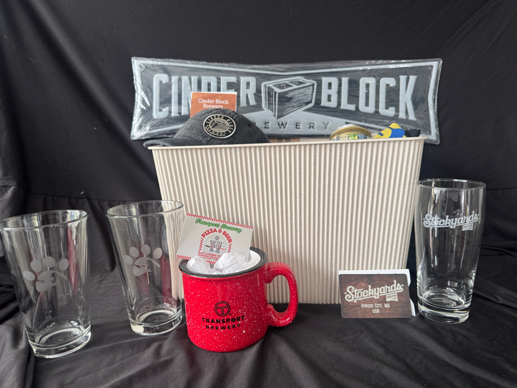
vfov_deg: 56.8
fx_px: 358
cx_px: 258
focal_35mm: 24
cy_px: 194
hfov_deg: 71.6
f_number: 1.78
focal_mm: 6.76
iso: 200
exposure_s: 1/82
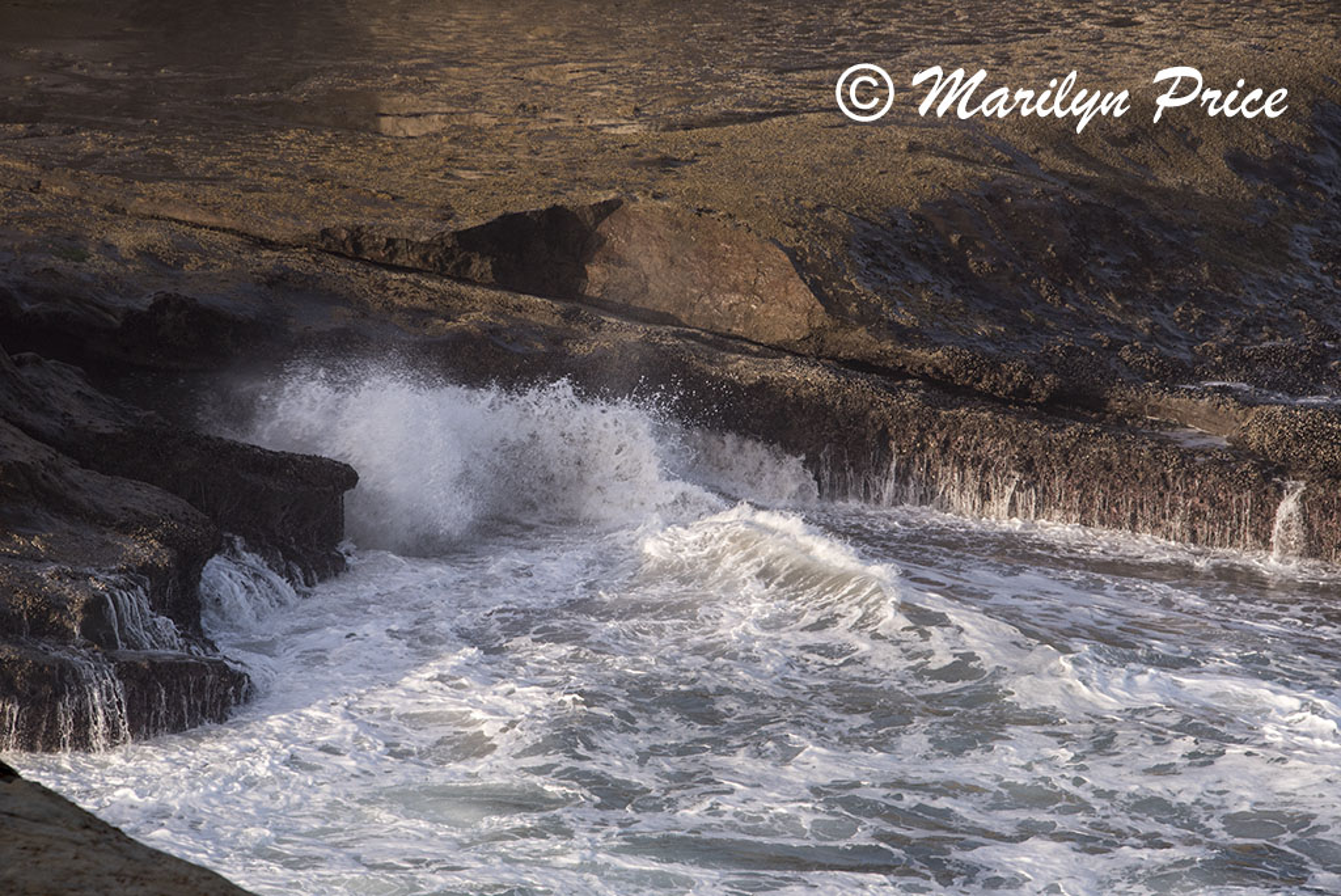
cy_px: 448
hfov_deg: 9.8
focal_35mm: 210
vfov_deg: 6.6
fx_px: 7827
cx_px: 670
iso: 400
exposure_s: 1/125
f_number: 11
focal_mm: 210
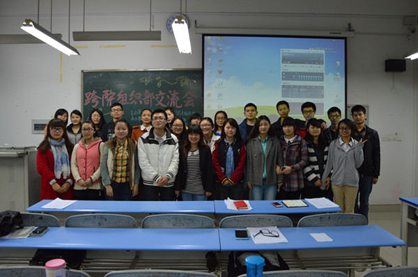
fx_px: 313
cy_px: 138
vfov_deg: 47.8
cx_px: 209
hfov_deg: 67.5
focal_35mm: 27
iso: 400
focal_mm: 18
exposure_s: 1/60
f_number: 4
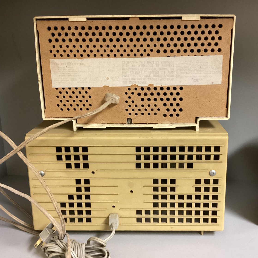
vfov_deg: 44.9
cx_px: 145
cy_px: 130
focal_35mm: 37
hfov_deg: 44.8
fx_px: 312
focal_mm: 3.3
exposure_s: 1/30
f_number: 2.4
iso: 400
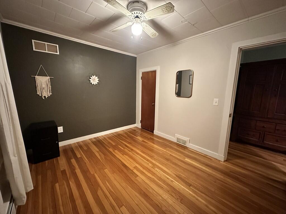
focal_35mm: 14
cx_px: 143
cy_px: 107
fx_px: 116
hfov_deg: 102.1
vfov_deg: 85.7
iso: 1250
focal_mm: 2.22
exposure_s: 1/40
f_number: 2.2
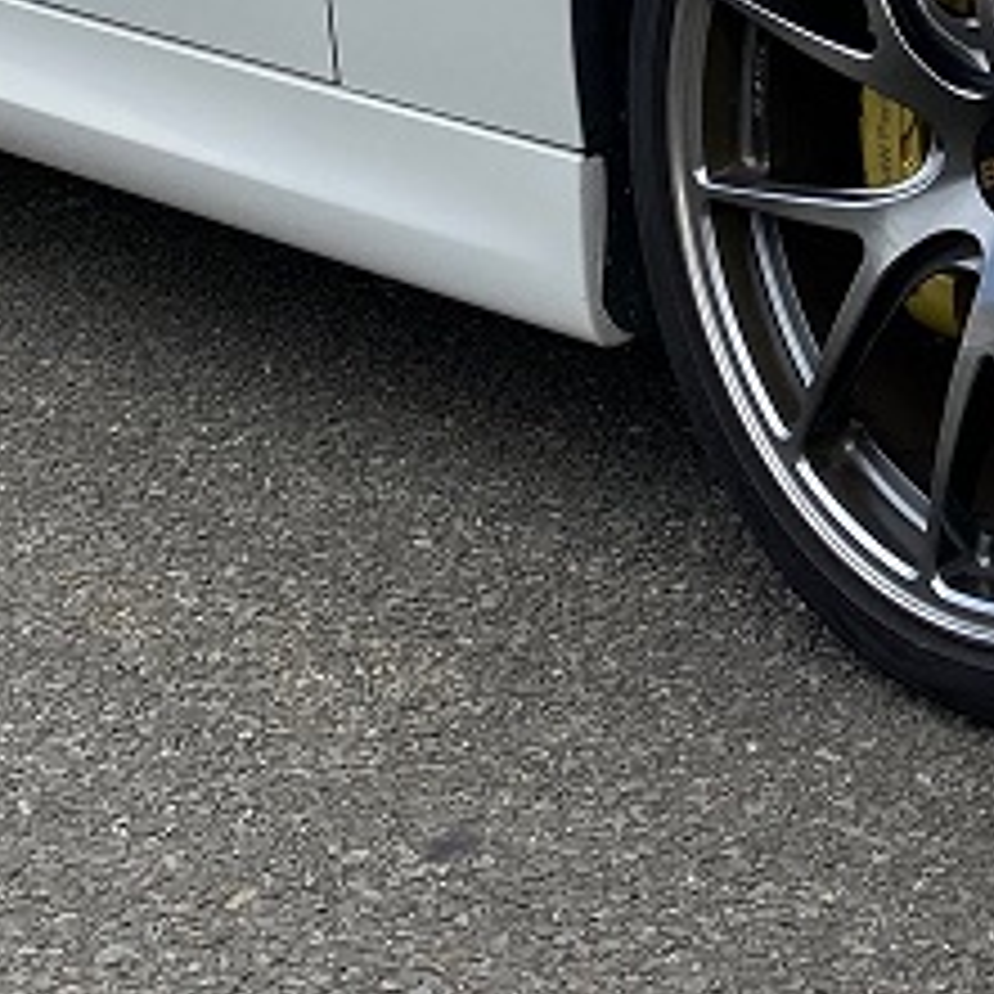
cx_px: 1102
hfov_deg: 16.1
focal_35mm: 105
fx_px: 3411
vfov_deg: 15.1
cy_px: -607
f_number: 1.8
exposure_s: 1/1147
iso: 32
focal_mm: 4.25
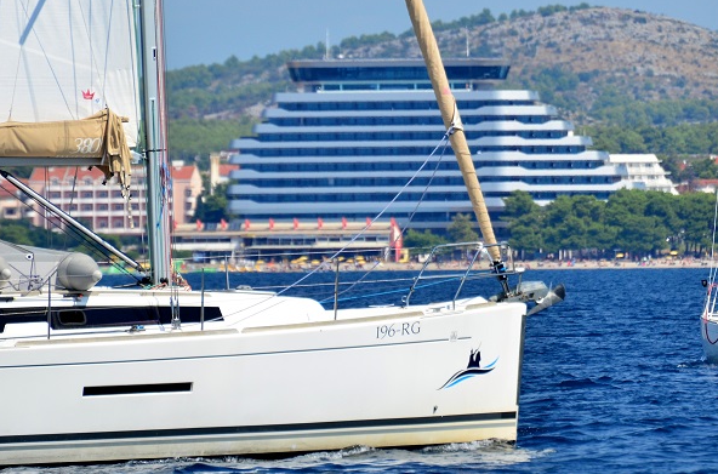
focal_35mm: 684
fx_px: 13602
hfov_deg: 3.0
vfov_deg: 2.0
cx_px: 603
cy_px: 77
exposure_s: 1/2000
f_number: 6.3
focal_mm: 270
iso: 400
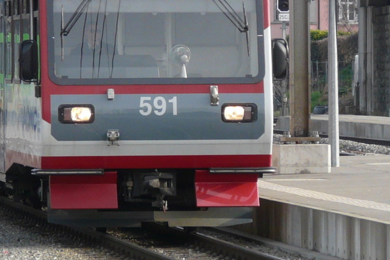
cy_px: 30
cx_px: 127
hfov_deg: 7.5
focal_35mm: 274
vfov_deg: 5.0
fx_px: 2967
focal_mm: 25.9
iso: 100
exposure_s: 1/200
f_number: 4
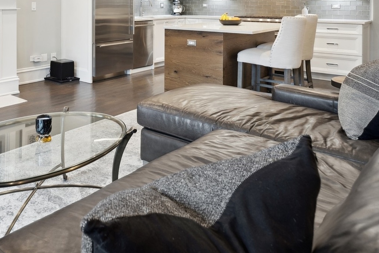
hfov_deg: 51.4
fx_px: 358
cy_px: 3
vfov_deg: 35.4
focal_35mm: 34
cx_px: 62
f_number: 7.1
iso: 320
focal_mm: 17
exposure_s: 1/3.33
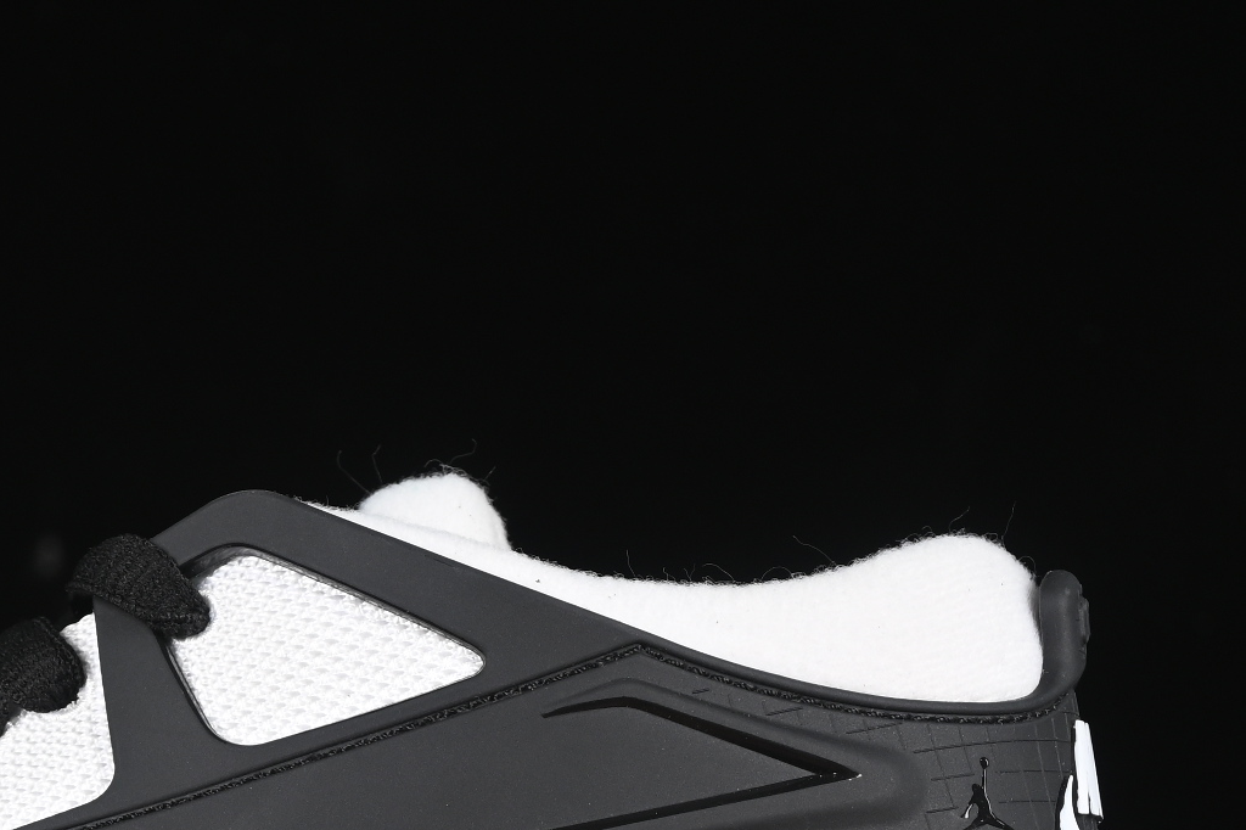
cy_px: 740
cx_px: 15
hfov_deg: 10.0
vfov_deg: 6.7
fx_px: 7058
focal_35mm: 204
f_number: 6.3
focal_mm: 50
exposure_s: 1/60
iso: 160
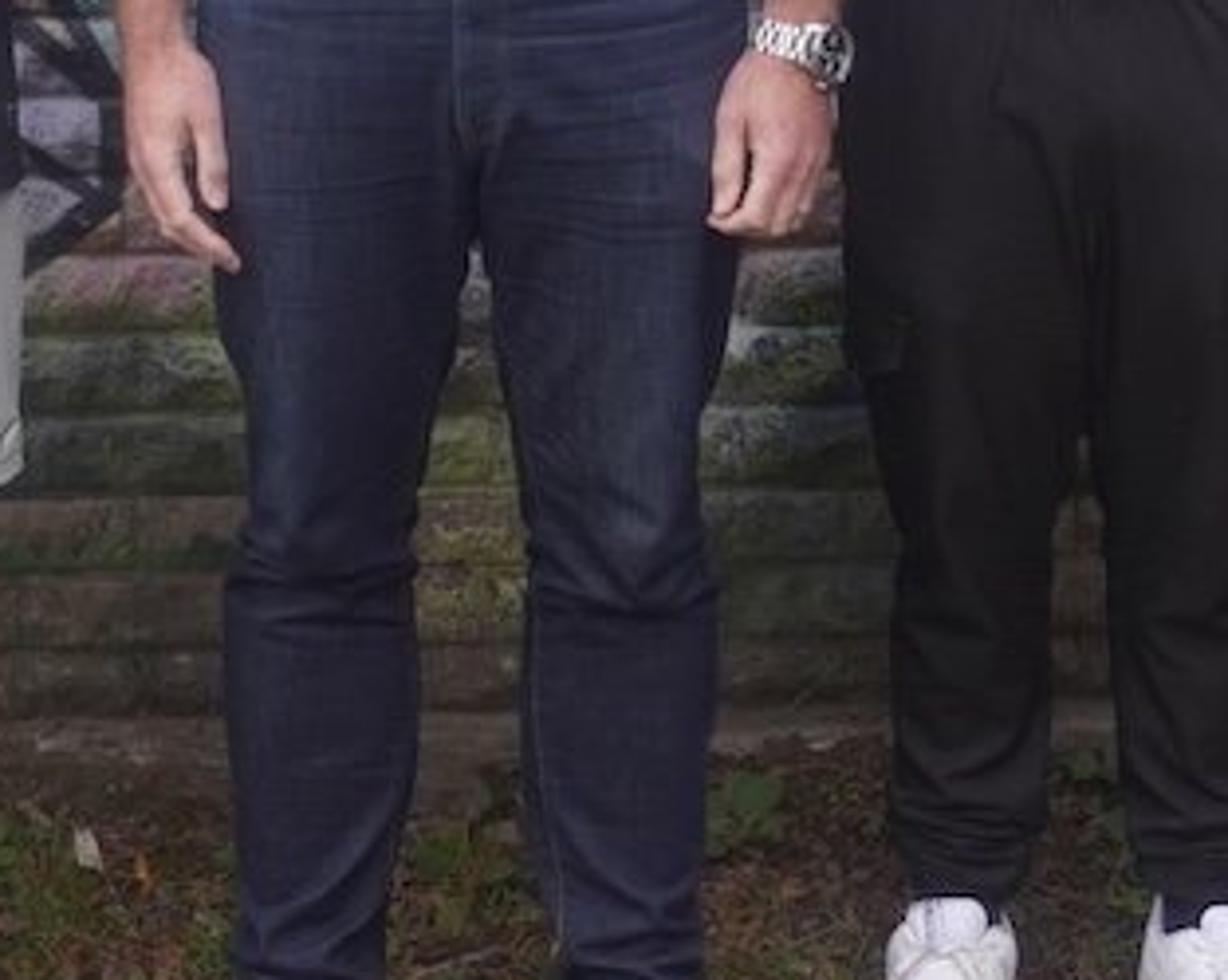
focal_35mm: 114
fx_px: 4132
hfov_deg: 16.9
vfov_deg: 12.9
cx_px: 575
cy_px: -417
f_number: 4
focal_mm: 21
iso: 320
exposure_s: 1/160
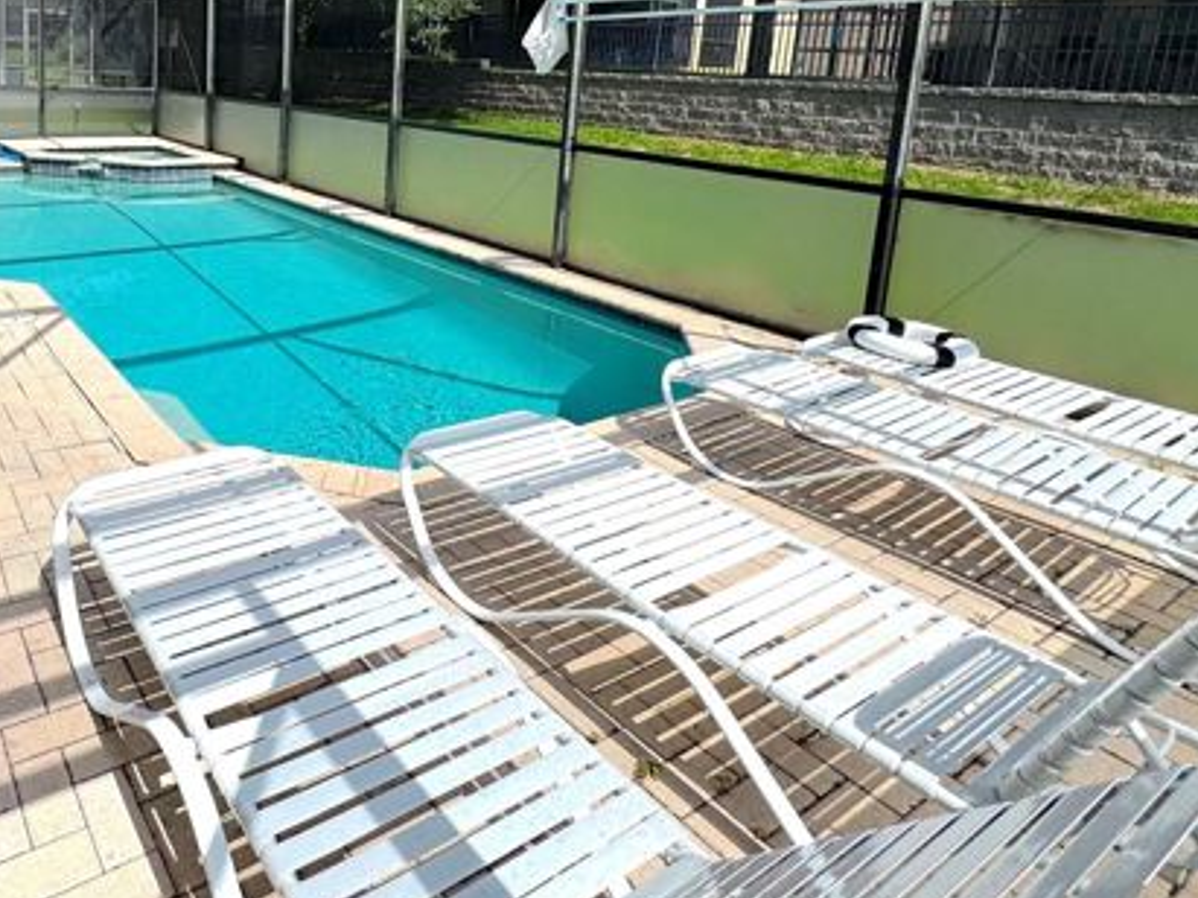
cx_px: 273
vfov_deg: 53.4
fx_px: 830
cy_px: 192
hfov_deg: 66.3
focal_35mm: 24
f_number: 2.2
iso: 50
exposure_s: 1/2083
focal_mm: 2.22
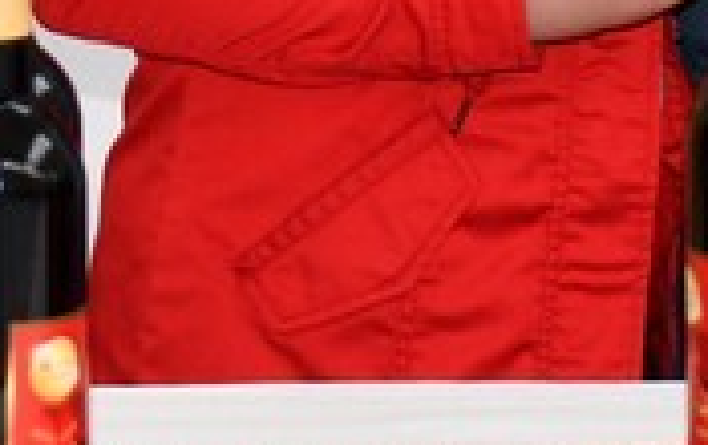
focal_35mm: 238
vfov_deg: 5.4
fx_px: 4600
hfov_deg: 8.8
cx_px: 449
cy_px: -475
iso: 140
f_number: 4
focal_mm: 27
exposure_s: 1/250
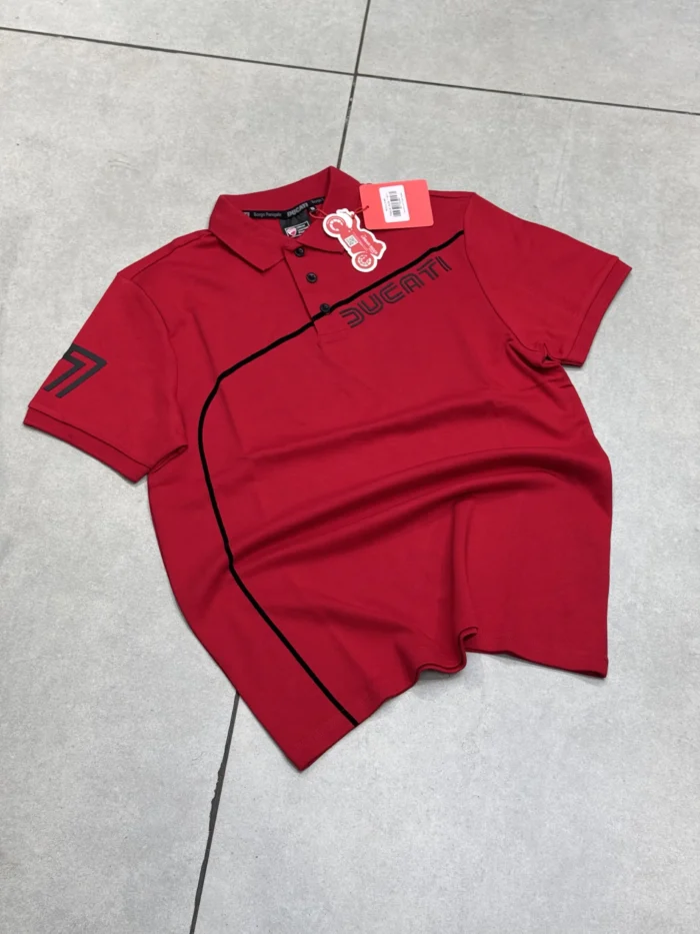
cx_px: 350
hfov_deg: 30.3
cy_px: 467
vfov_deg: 39.7
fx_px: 1294
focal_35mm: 48
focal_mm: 6.76
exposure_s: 1/72
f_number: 1.78
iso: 64
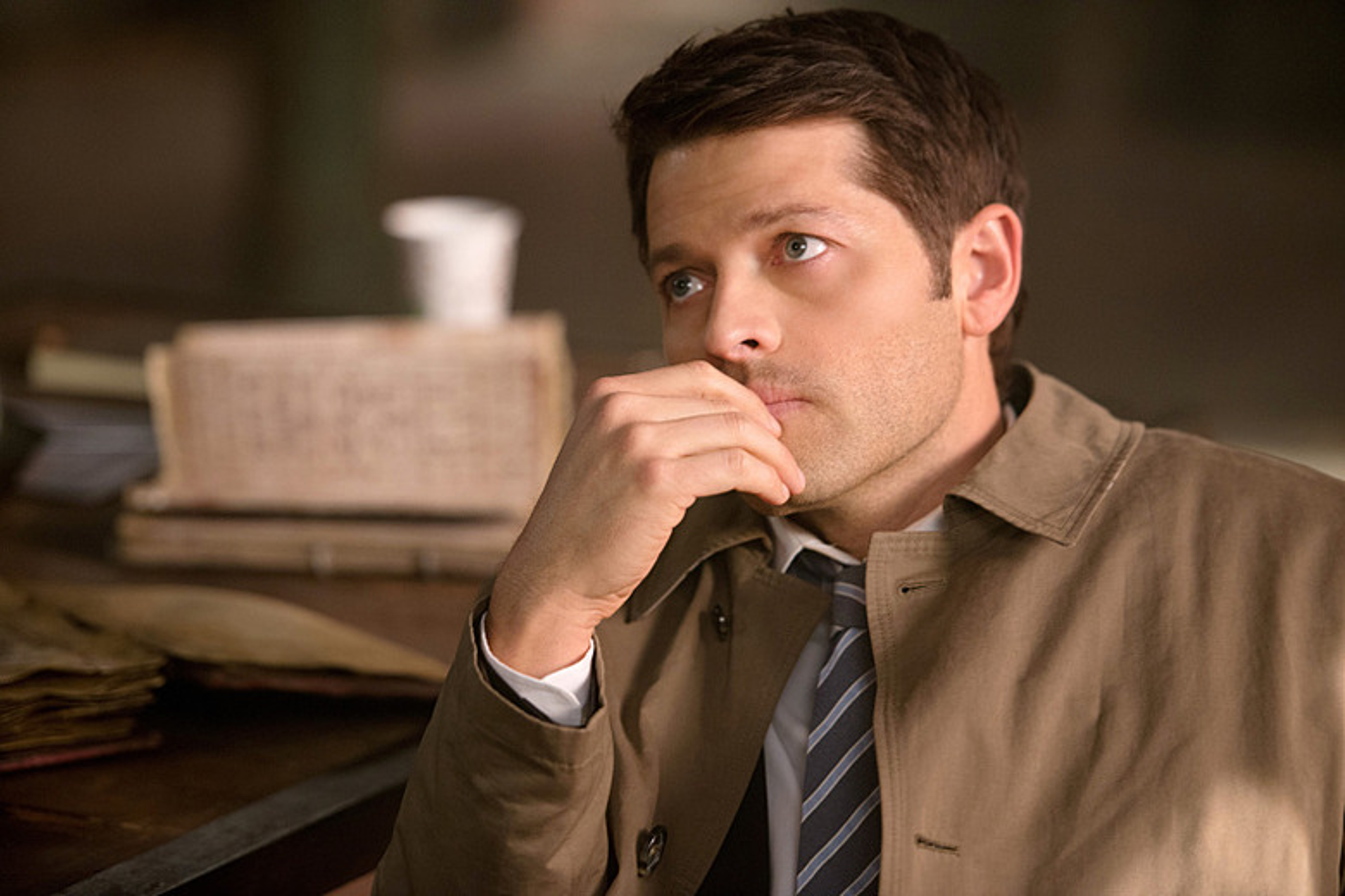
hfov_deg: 13.7
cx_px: 672
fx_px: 5604
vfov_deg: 9.1
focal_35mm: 150
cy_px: 448
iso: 1600
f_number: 2.8
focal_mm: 150
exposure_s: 1/100
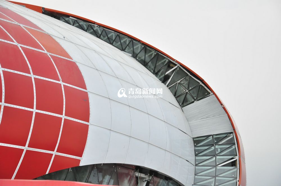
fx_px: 725
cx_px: 140
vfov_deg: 14.7
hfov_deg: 21.9
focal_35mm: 93
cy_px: 93
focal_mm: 62
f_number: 5.6
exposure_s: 1/1600
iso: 1600
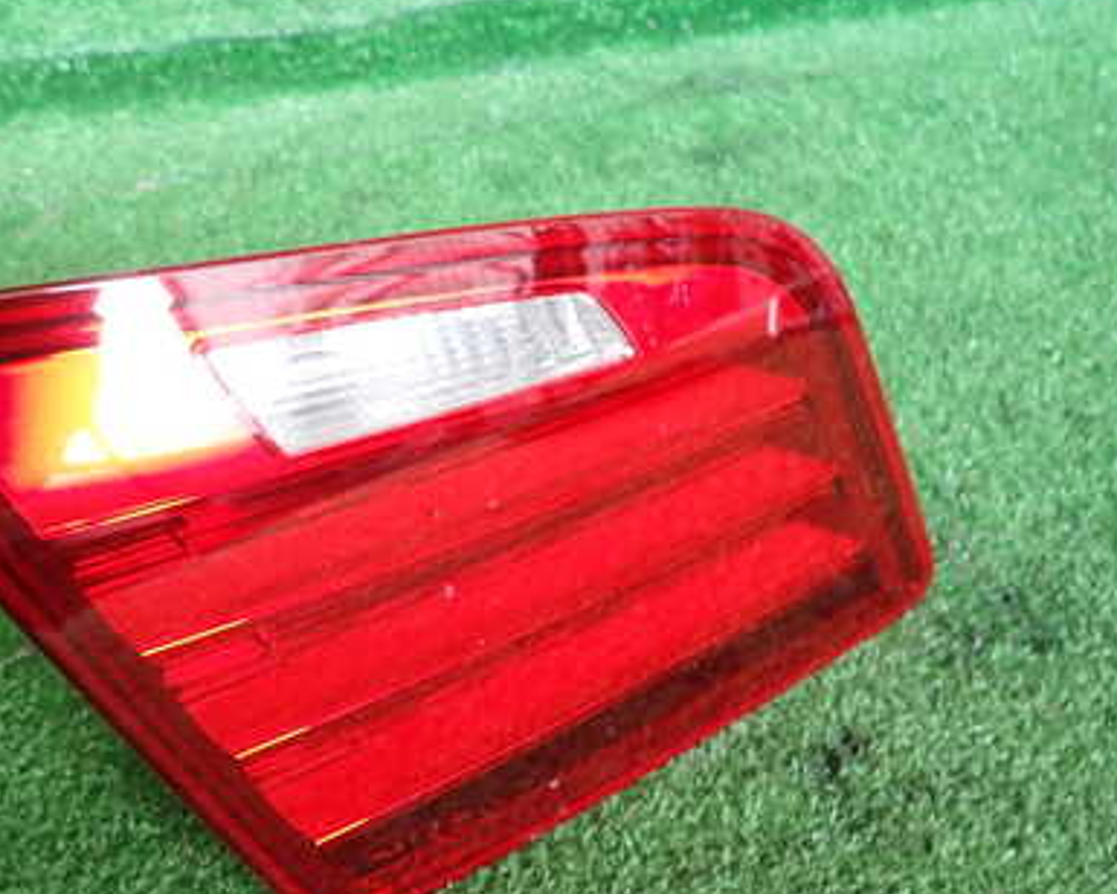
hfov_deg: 47.4
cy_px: 543
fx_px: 1256
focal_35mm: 38
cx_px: 403
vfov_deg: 39.0
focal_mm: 4.5
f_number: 2
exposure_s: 1/50
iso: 200
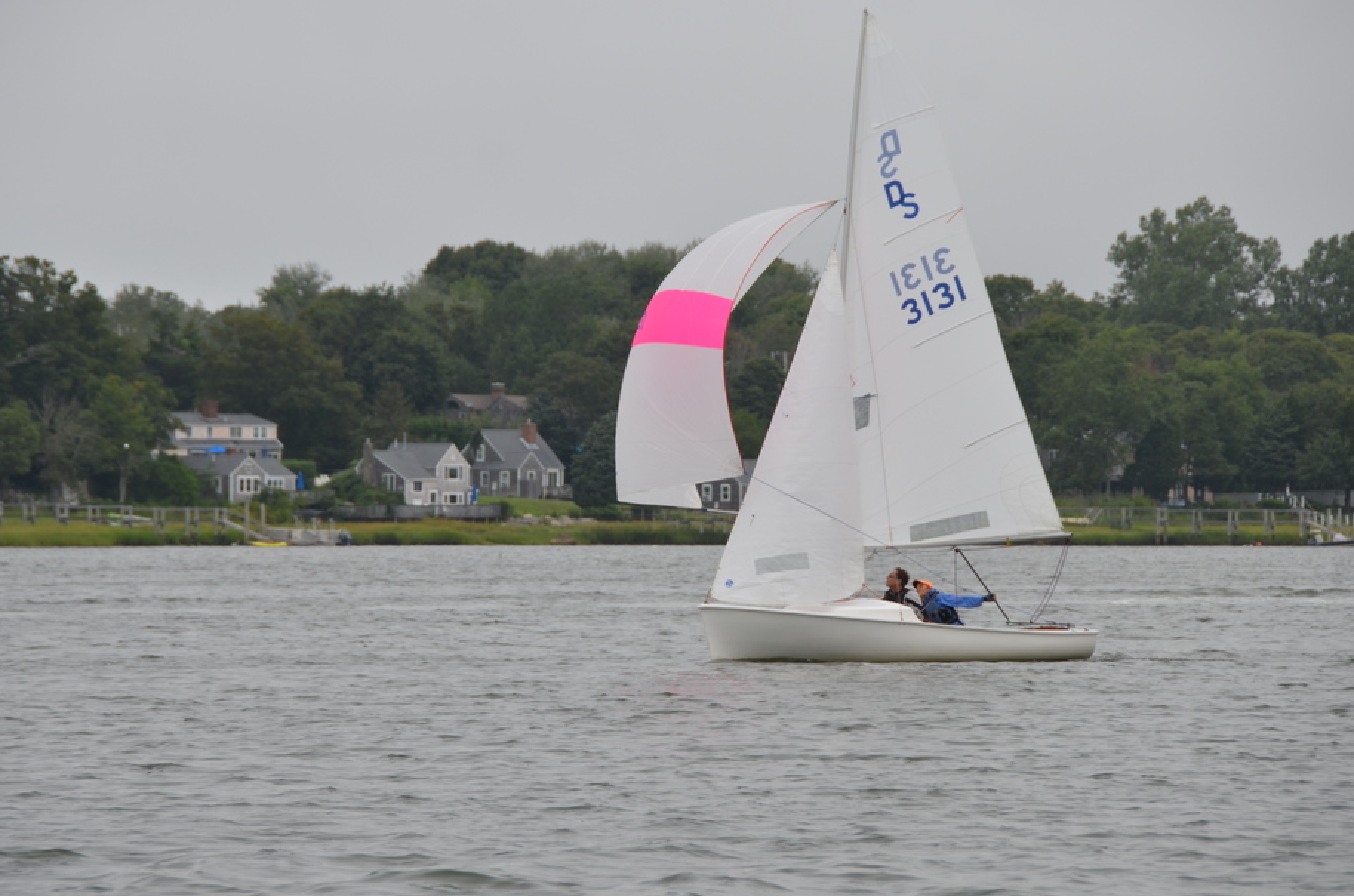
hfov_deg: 8.2
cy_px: 416
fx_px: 9457
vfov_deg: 5.4
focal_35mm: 252
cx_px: 649
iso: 200
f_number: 7.1
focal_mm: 150
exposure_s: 1/800
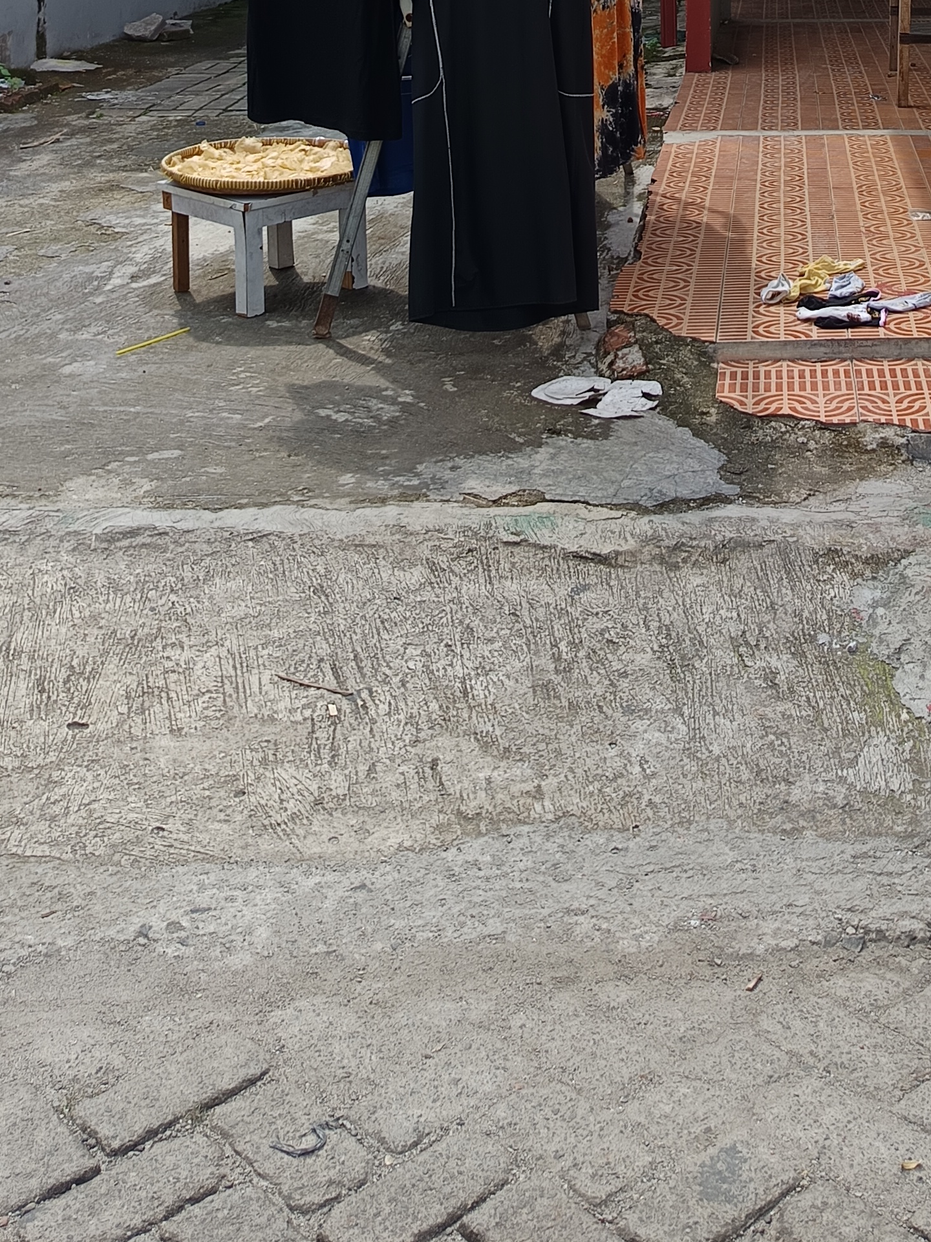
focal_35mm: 50
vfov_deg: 34.2
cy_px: -46
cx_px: 716
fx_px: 1793
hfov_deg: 28.6
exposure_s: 1/288
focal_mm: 5.31
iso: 50
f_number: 1.7
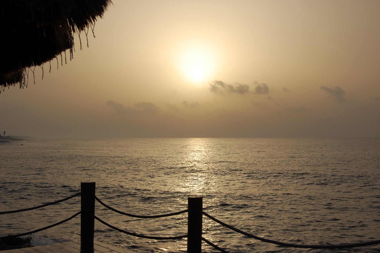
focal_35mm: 51
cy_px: 126
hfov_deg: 38.9
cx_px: 190
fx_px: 538
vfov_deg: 26.4
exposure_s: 1/640
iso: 200
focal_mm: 34
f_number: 13
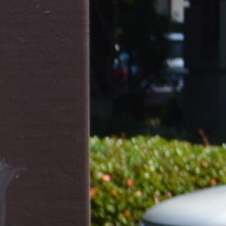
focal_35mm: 587
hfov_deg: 2.9
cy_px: 122
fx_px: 4336
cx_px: -807
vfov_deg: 3.0
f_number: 9
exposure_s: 1/320
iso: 100
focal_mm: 44
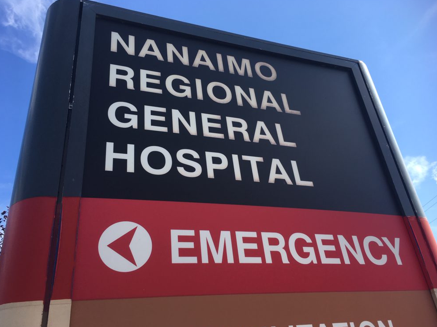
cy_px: 163
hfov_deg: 60.0
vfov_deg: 46.8
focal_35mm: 30
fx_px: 379
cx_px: 217
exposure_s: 1/712
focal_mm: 4.15
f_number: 2.2
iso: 25
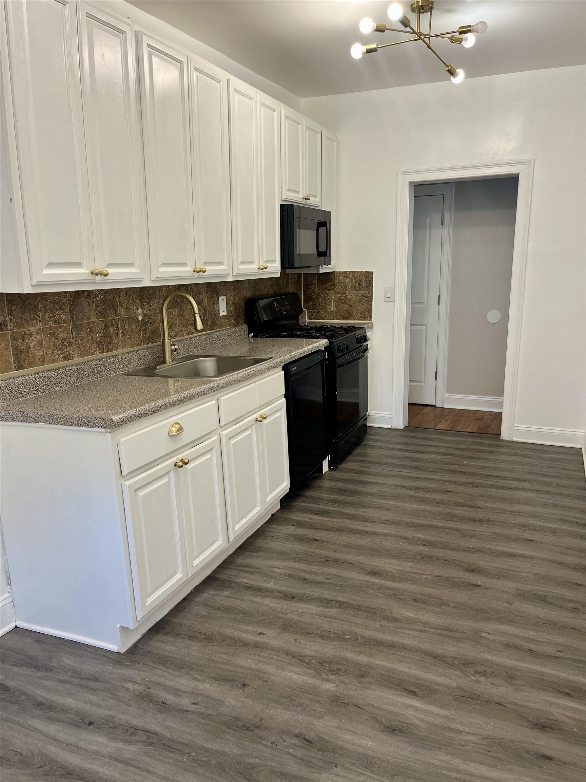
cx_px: 293
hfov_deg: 53.1
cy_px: 391
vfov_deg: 67.3
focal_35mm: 26
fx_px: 587
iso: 100
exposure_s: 1/120
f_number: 1.6
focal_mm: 5.1
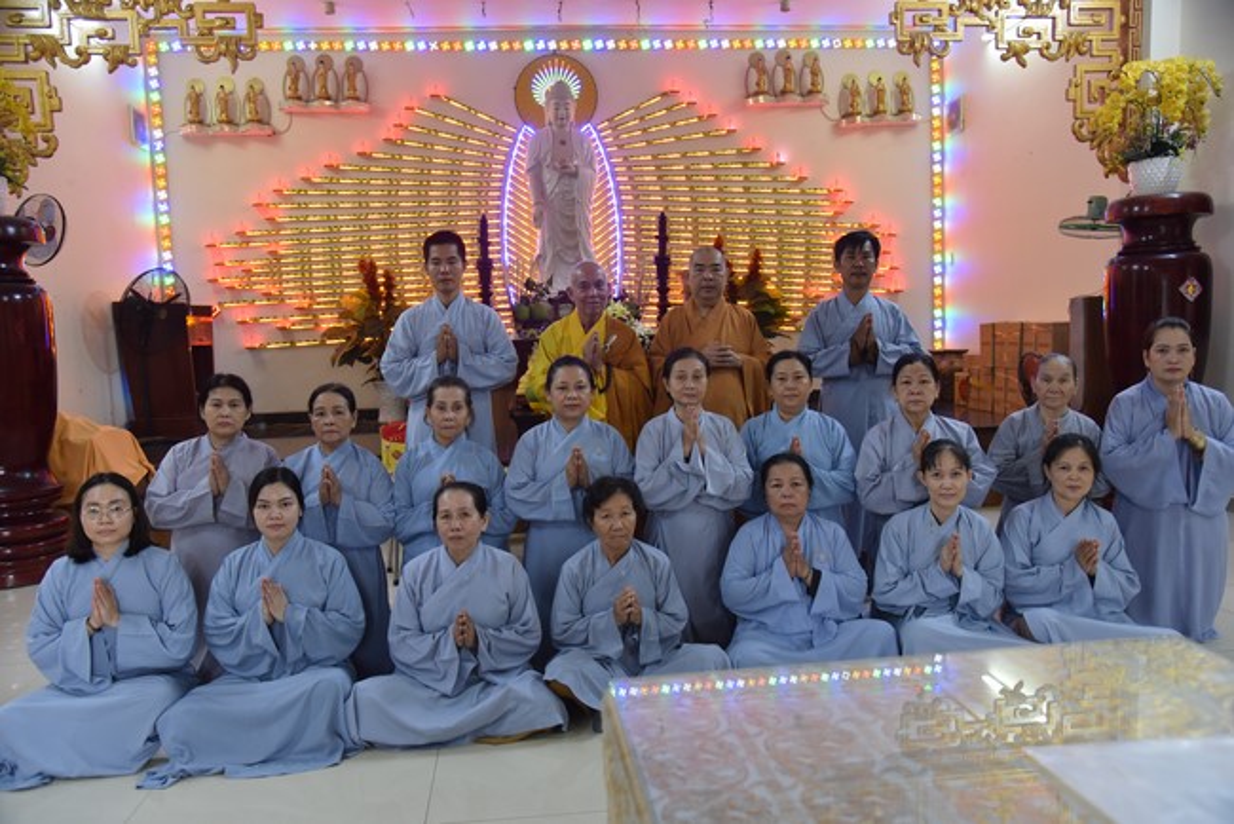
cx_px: 617
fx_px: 1029
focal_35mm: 30
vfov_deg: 43.6
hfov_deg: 61.9
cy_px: 412
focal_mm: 30
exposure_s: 1/60
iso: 2000
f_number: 4
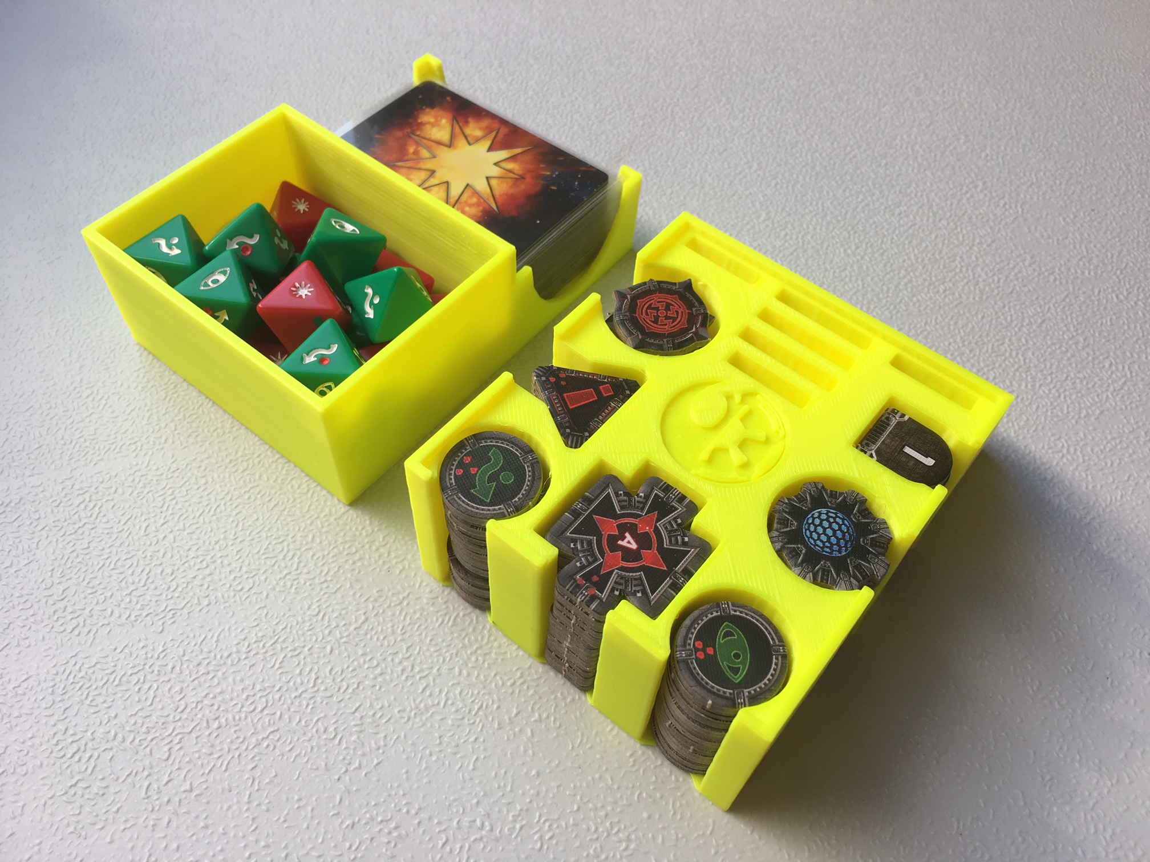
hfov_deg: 61.7
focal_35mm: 29
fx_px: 963
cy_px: 431
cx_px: 575
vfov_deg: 48.2
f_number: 2.2
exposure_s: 1/128
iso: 25
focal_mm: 4.15
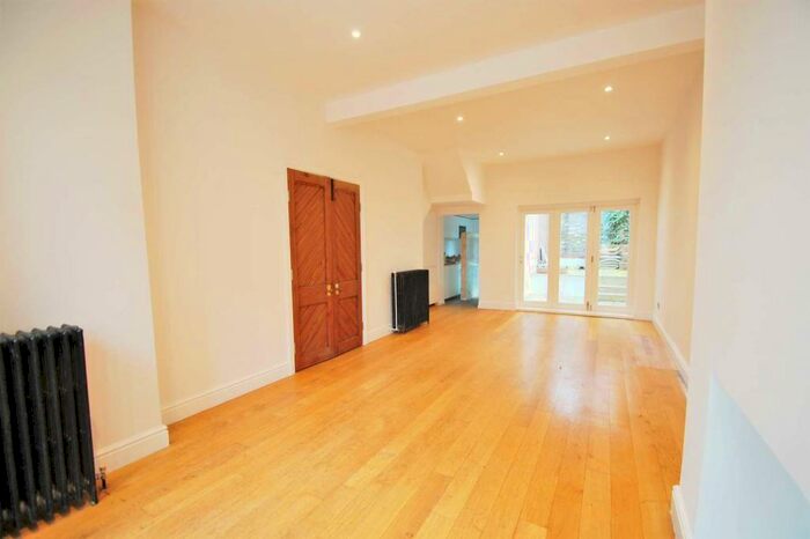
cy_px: 270
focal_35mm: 15
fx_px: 337
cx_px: 405
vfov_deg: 77.3
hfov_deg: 100.4
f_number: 3.5
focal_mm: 10
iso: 400
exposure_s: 1/20
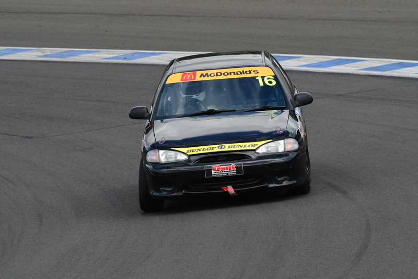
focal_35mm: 450
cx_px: 209
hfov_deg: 4.6
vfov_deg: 3.1
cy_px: 140
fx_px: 5227
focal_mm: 300
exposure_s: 1/640
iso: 640
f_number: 10
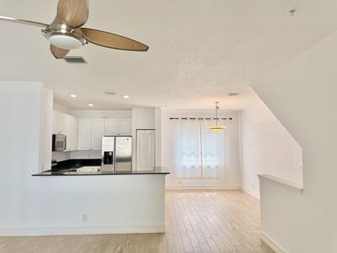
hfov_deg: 71.6
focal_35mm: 24
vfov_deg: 56.8
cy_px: 126
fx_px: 234
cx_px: 168
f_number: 1.78
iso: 100
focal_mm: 6.76
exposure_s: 1/335
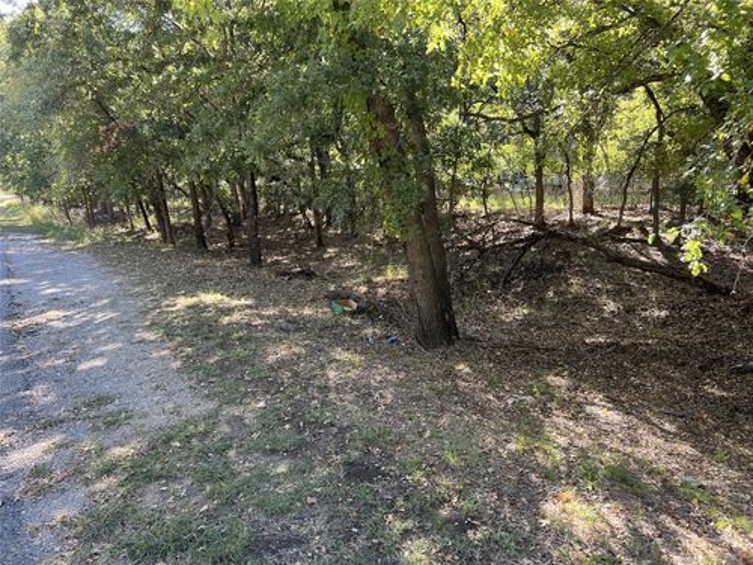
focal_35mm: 26
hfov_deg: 67.3
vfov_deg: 53.1
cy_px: 282
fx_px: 566
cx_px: 376
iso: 32
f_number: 1.5
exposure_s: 1/123
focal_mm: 5.7
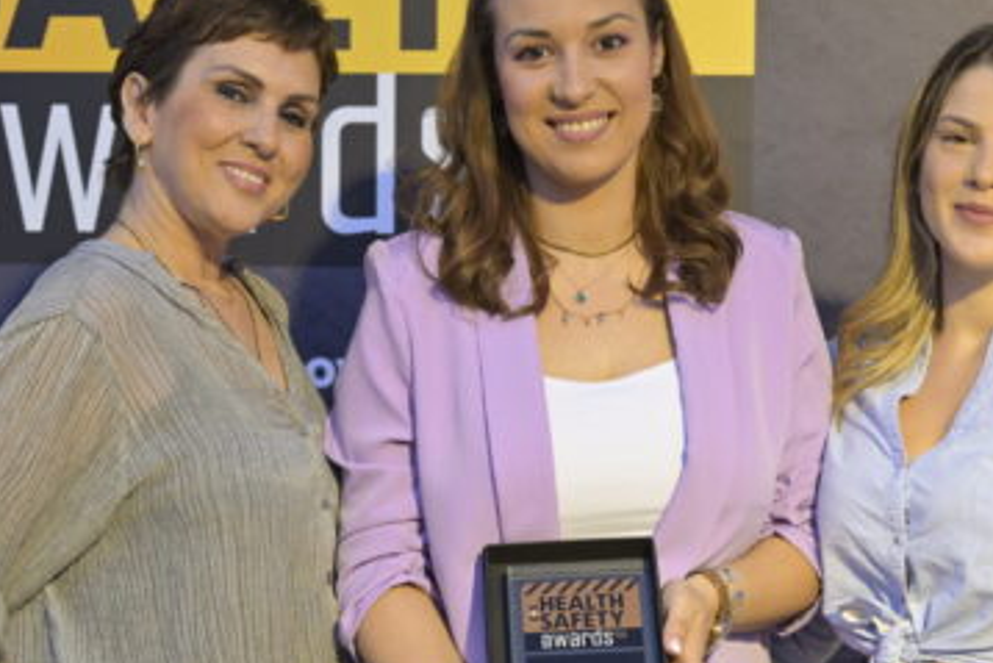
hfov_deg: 20.8
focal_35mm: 98
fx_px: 2704
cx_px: 524
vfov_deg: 14.0
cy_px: 323
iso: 1250
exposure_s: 1/100
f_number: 4
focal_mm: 54
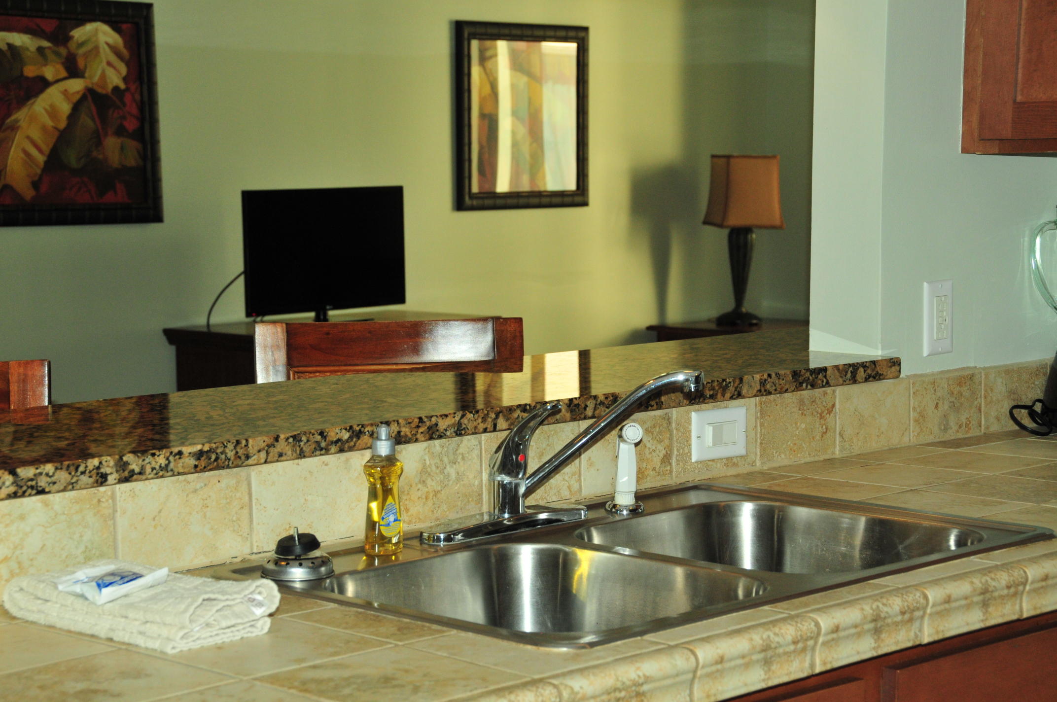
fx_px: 2199
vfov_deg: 18.1
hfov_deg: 27.0
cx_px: 528
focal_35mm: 75
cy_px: 351
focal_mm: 50
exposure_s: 1/160
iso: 800
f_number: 8
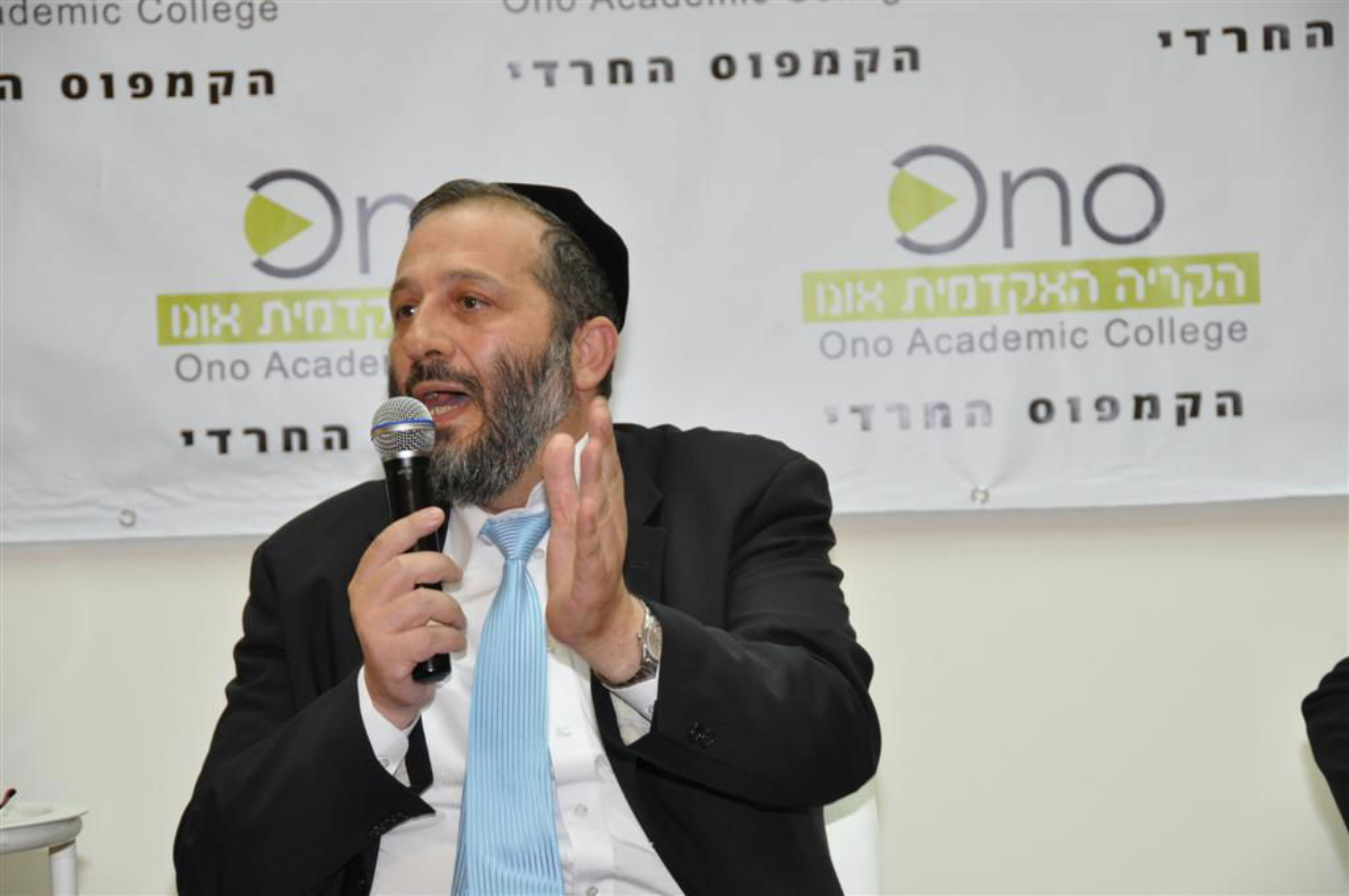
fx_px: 4210
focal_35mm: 112
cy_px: 448
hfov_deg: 18.2
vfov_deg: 12.1
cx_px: 674
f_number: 5
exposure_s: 1/60
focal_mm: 75
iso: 800
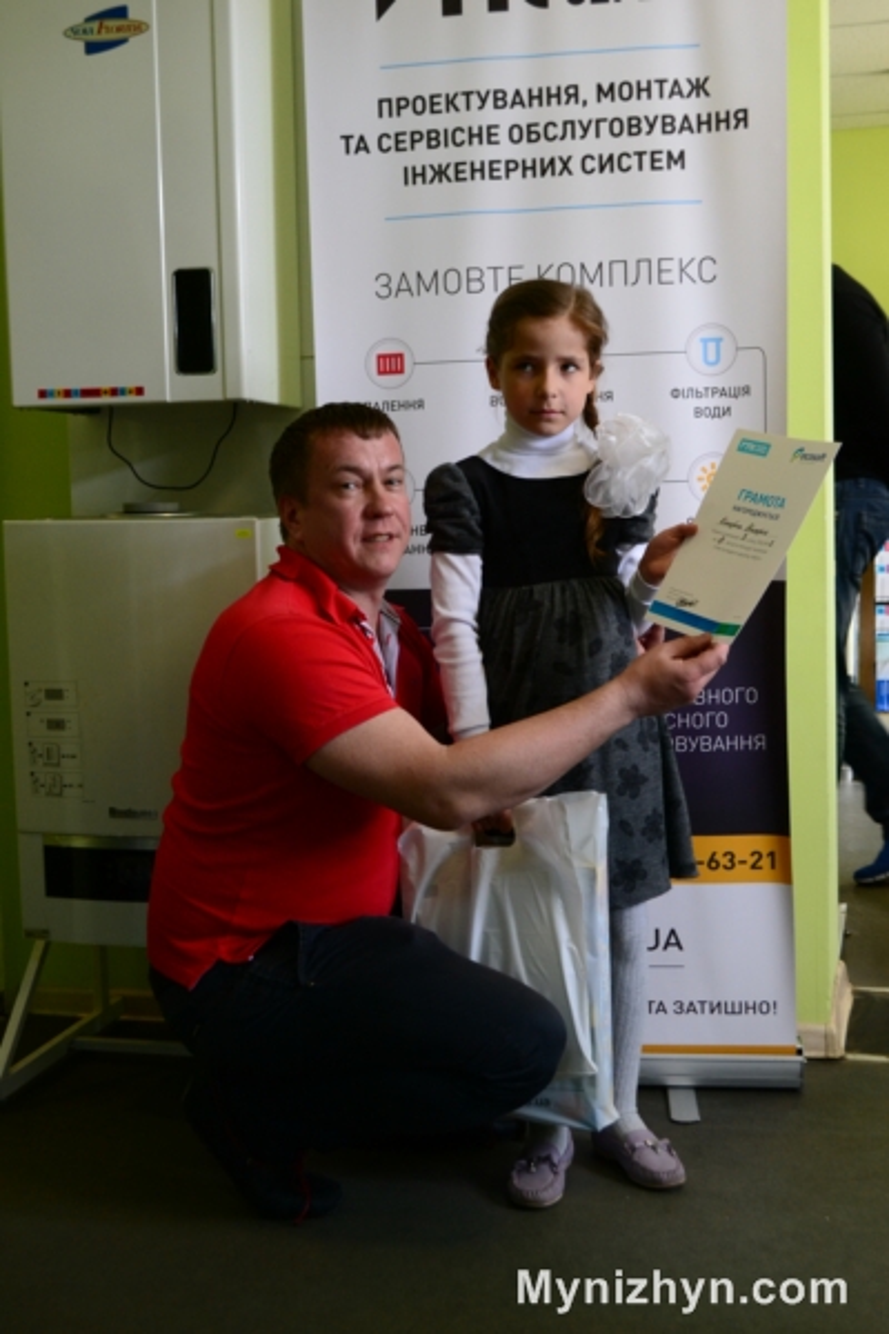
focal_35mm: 44
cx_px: 444
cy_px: 667
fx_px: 1611
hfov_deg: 30.8
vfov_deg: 45.0
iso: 800
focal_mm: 29
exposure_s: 1/50
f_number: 5.6
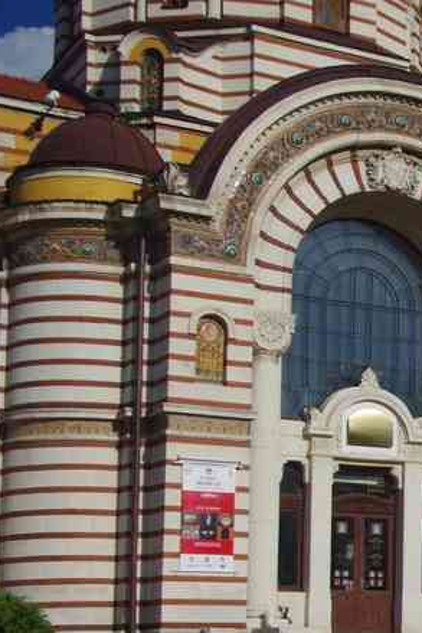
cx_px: 689
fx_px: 1613
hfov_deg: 13.7
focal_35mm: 92
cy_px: 457
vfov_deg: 22.0
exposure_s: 1/125
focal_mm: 26.9
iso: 200
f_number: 11
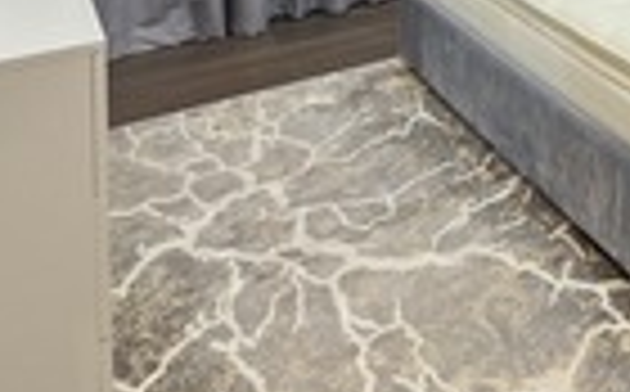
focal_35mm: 45
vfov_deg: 22.5
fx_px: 771
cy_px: -219
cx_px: 763
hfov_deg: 34.9
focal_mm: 2.2
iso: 320
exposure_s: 1/50
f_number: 1.9
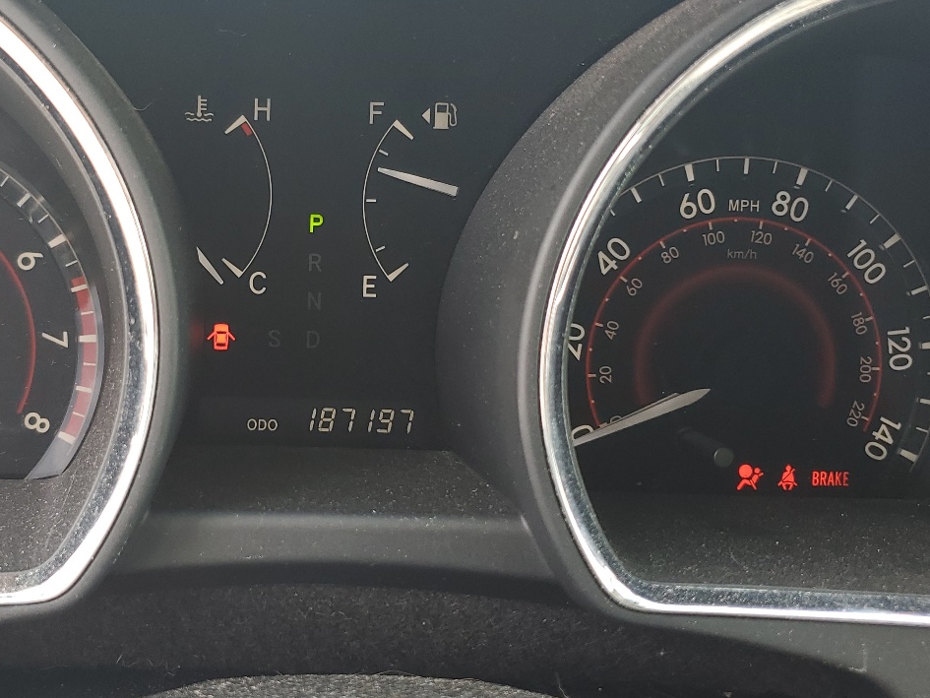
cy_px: 343
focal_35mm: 44
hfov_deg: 42.2
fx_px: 1182
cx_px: 291
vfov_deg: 32.9
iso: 50
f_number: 1.5
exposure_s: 1/125
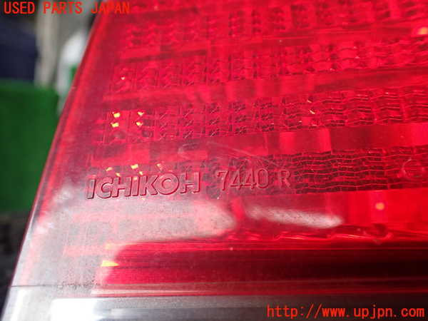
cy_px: 160
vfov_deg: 46.8
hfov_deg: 60.0
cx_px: 214
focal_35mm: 30
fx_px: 371
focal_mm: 5.4
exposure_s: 1/125
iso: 500
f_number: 2.3
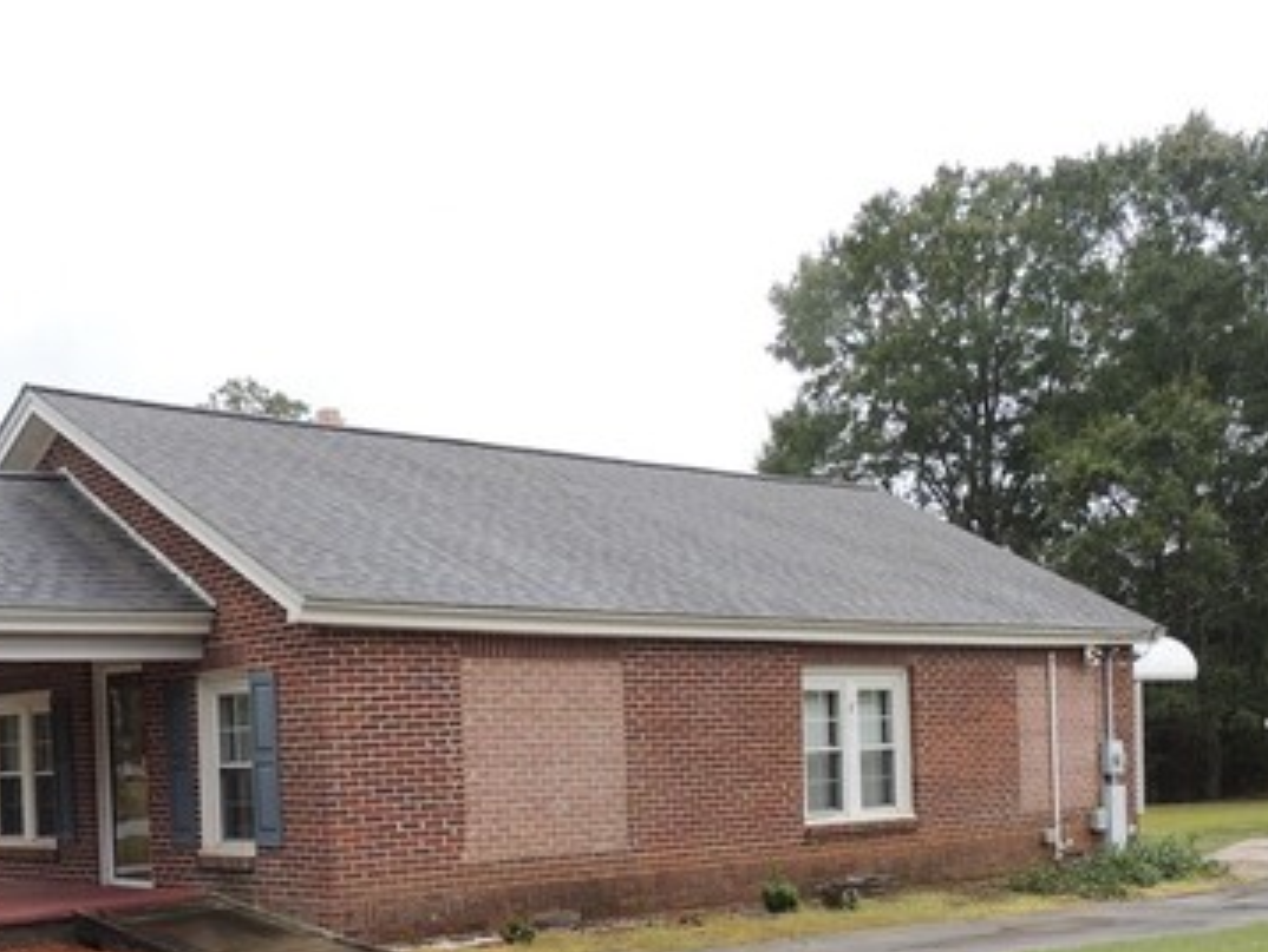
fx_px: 1833
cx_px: 684
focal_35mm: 50
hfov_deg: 38.1
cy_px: 800
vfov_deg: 28.3
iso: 100
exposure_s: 1/200
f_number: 3.1
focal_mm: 4.9
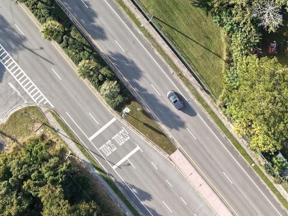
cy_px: -9
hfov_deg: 32.0
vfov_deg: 23.2
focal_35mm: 60
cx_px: 187
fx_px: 499
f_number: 1.8
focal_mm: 8.67
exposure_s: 1/350
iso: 140
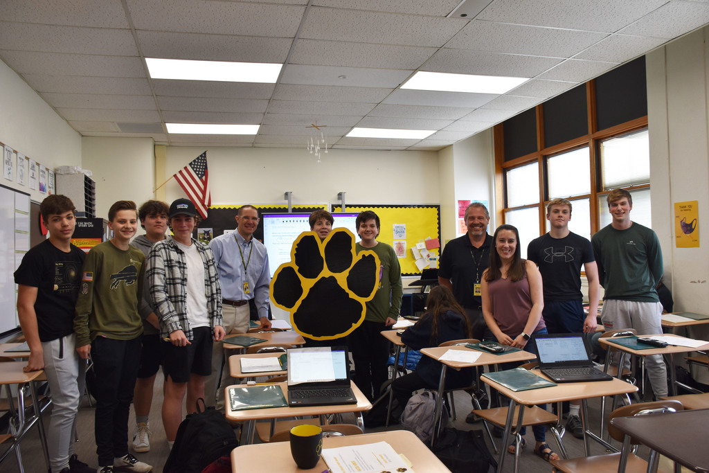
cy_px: 236
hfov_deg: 61.9
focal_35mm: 30
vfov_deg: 43.6
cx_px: 354
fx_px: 591
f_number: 5
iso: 400
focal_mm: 20
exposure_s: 1/100
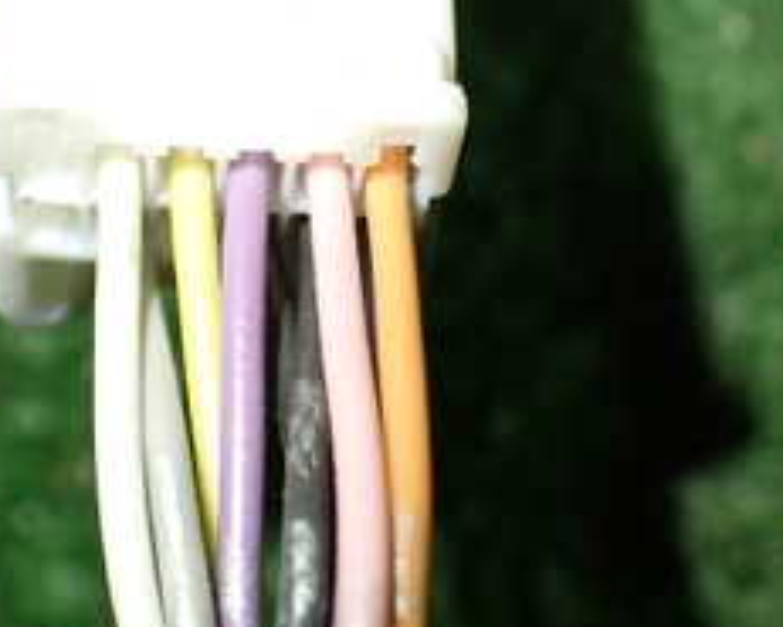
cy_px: 247
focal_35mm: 76
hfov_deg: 25.1
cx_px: 380
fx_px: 1762
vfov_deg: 20.2
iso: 320
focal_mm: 5.4
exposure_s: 1/125
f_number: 2.3
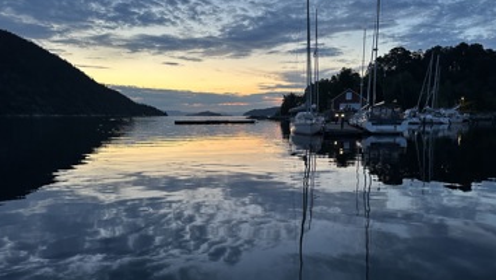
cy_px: 163
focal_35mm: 27
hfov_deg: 69.8
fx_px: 355
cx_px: 242
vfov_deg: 42.8
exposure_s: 1/60
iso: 320
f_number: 1.78
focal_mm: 6.86
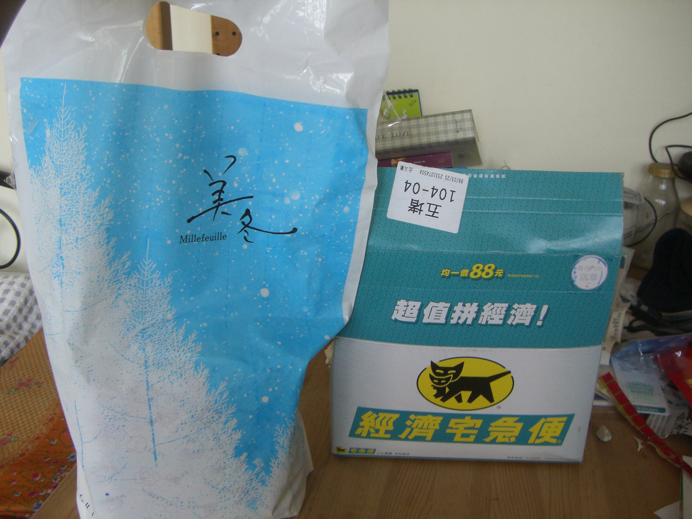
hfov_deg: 49.0
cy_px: 260
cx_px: 346
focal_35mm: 38
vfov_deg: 37.7
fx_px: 760
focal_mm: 6.2
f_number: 2.7
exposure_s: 1/125
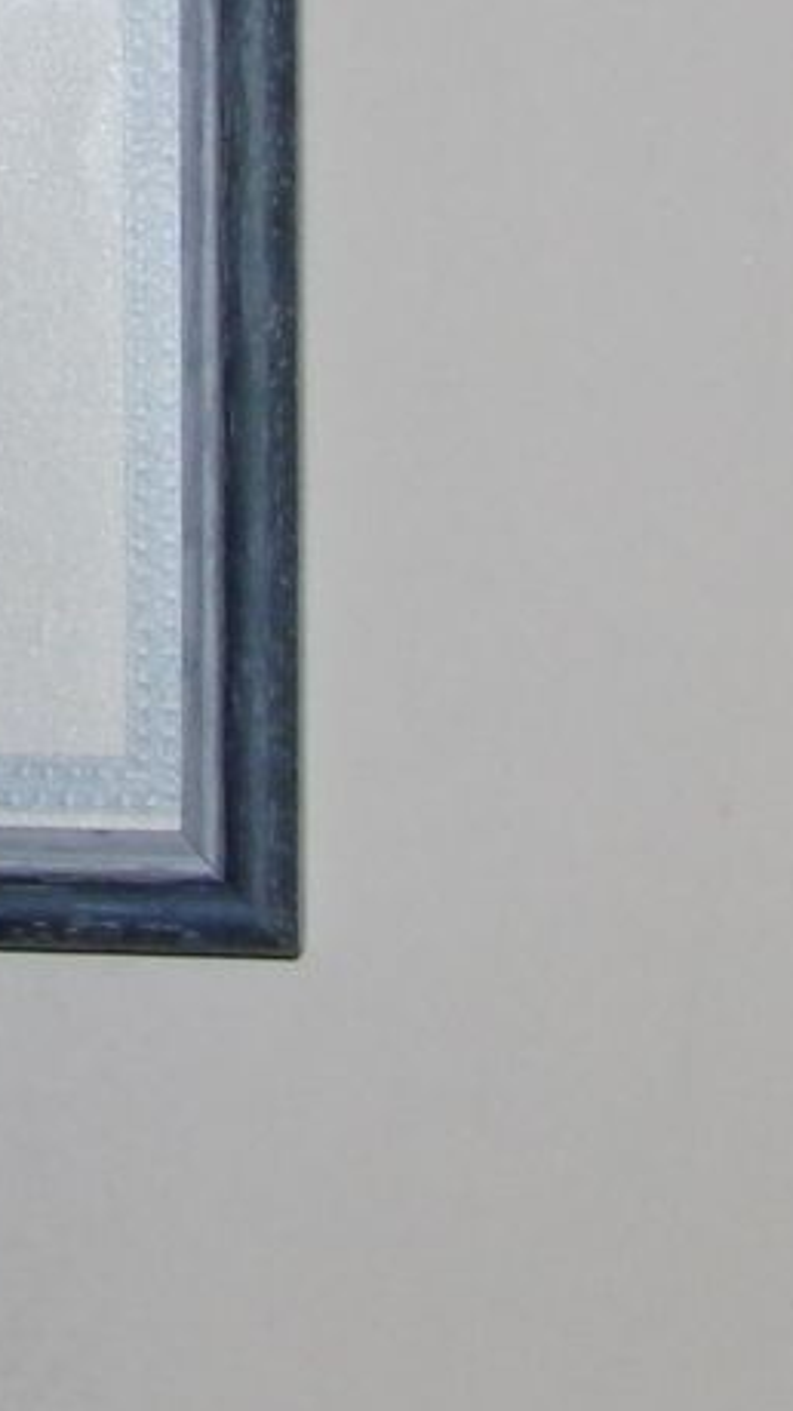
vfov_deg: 11.7
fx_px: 6732
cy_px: -261
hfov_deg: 6.4
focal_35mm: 180
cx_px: -1042
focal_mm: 8.3
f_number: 2.7
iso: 200
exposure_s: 1/60
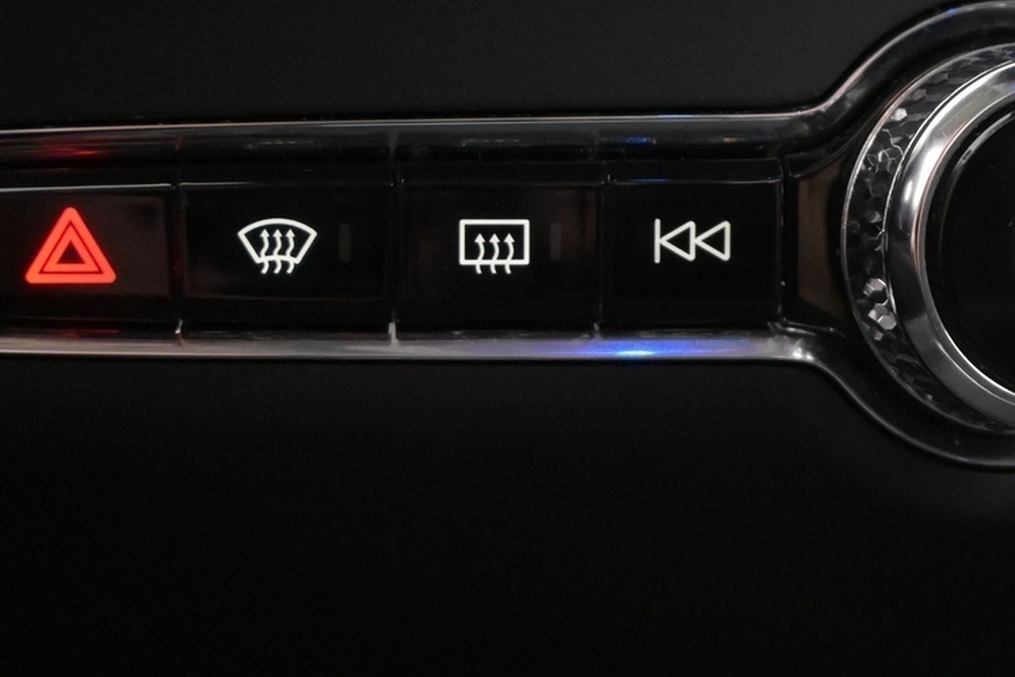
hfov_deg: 24.4
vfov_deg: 16.8
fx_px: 2287
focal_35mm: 81
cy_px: 257
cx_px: 885
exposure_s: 1/40
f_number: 4.2
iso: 5000
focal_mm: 25
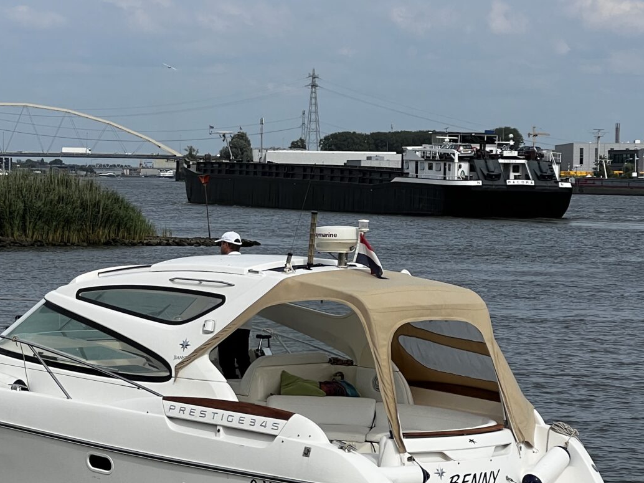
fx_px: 2771
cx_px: 167
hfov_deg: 13.2
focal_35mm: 149
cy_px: 307
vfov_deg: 9.9
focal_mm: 9
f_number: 2.8
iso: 32
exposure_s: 1/1024
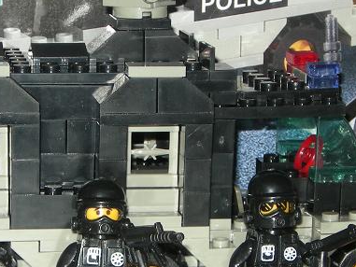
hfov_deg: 12.6
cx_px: 153
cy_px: 222
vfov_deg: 9.4
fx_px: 1615
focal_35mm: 157
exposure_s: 1/120
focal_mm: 10.1
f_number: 4.1
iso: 64
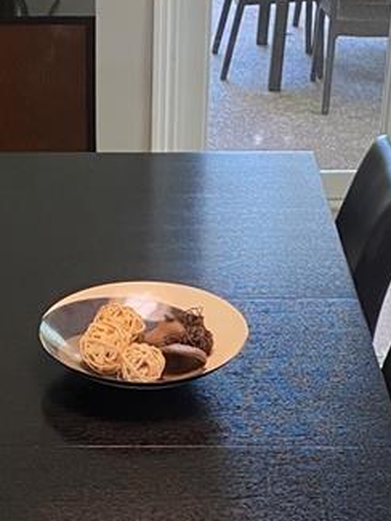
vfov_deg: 20.2
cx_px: 144
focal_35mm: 96
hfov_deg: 15.4
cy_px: 430
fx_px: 1445
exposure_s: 1/60
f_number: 1.8
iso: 160
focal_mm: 4.25
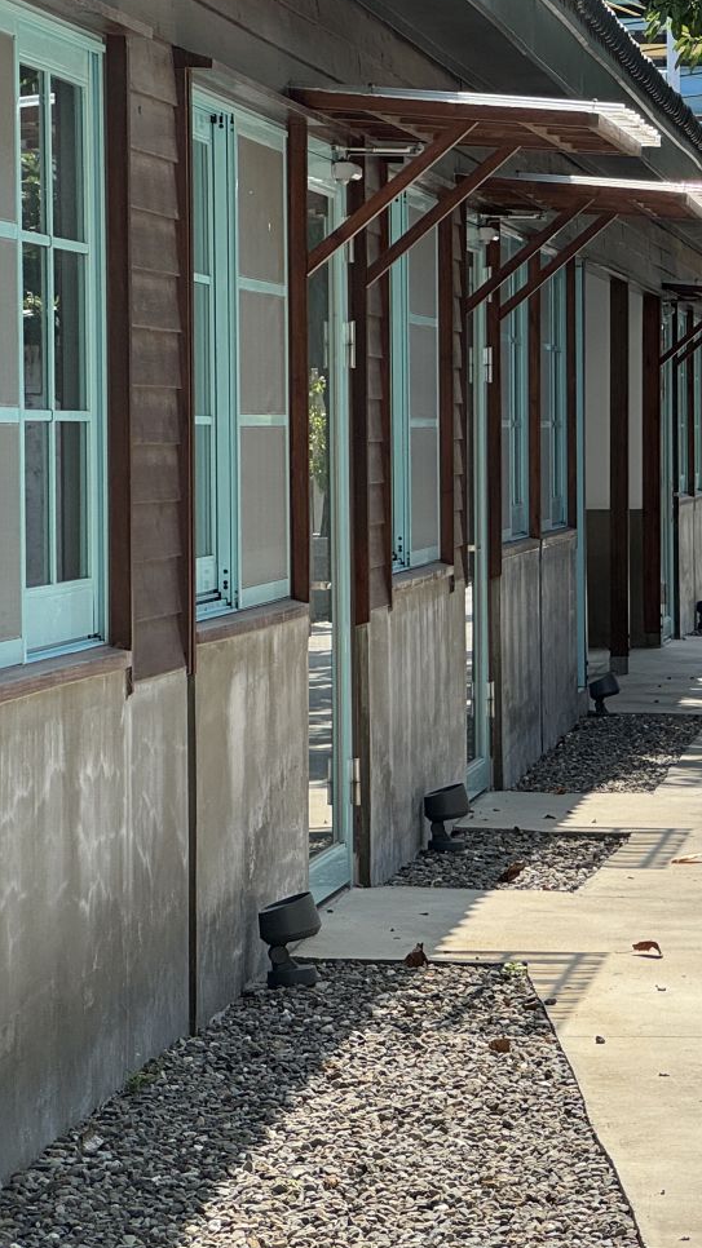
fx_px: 4602
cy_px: 549
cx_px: 930
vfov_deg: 15.4
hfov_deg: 8.6
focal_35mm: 139
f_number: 2.8
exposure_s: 1/492
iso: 25
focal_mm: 9
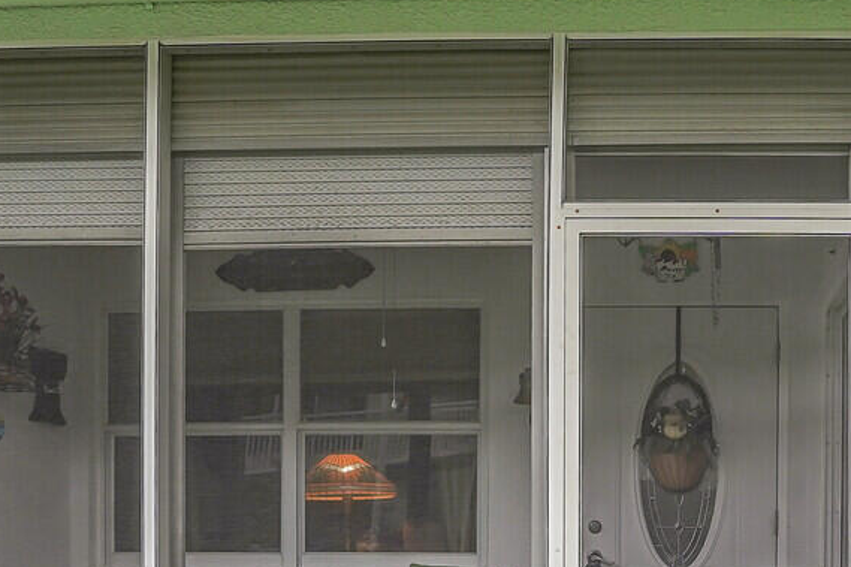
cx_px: 663
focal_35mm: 45
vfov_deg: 27.9
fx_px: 1063
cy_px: 583
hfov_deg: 42.0
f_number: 8
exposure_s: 1/200
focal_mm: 16
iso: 800
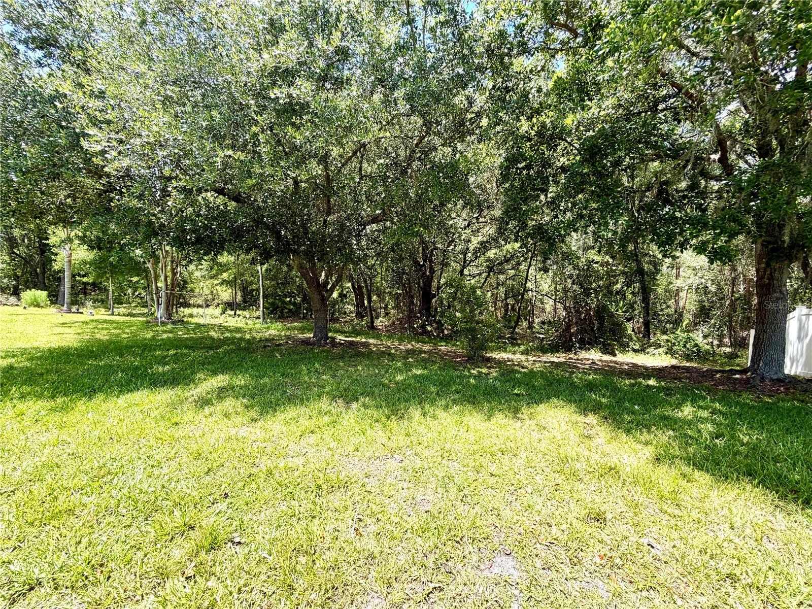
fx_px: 328
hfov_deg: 102.1
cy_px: 304
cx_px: 406
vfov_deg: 85.7
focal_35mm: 14
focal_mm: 2.22
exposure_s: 1/502
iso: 50
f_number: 2.2
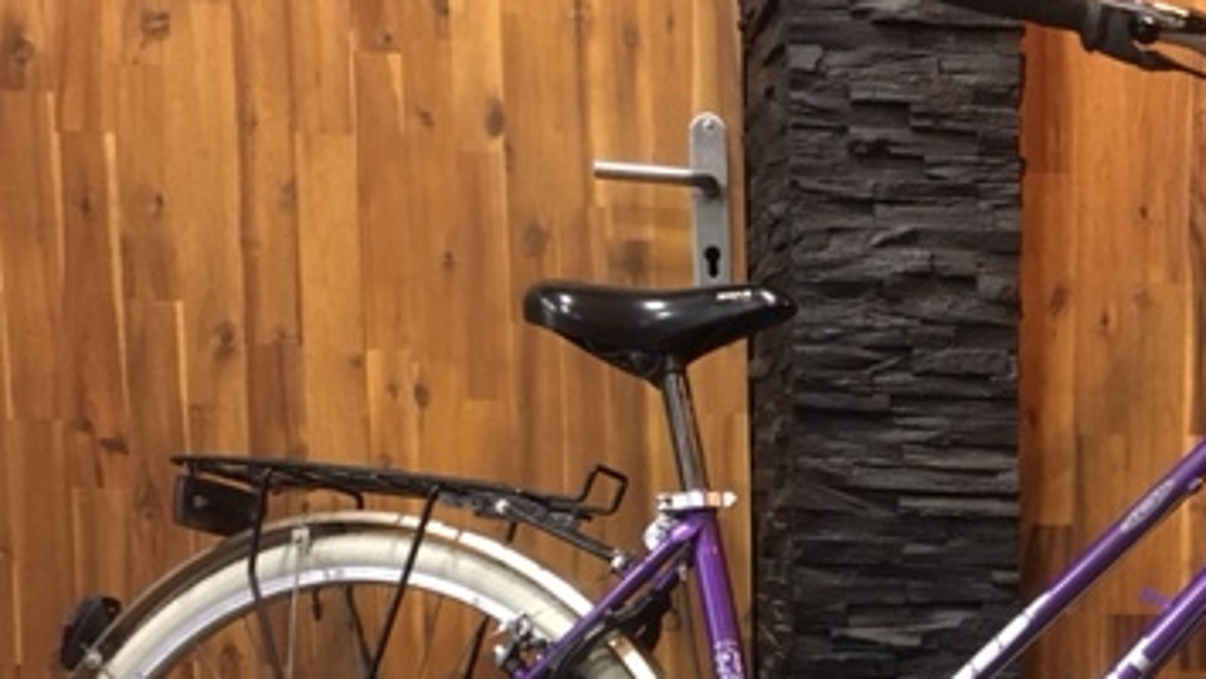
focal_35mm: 57
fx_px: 1823
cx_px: 1053
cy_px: 723
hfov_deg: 34.8
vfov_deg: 20.3
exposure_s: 1/17
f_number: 2.2
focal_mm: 4.15
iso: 200
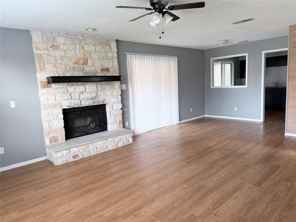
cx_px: 148
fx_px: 205
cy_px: 111
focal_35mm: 24
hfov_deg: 71.6
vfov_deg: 56.8
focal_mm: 6.76
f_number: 1.78
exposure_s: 1/60
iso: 250
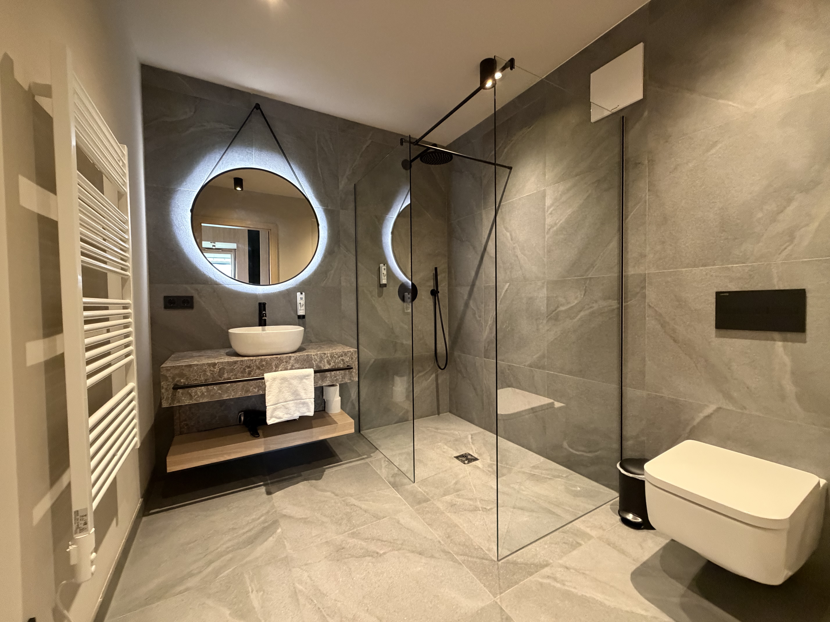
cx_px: 415
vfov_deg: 85.7
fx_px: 336
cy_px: 311
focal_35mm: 14
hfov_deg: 102.1
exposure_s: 1/50
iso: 640
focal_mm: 2.22
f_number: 2.2
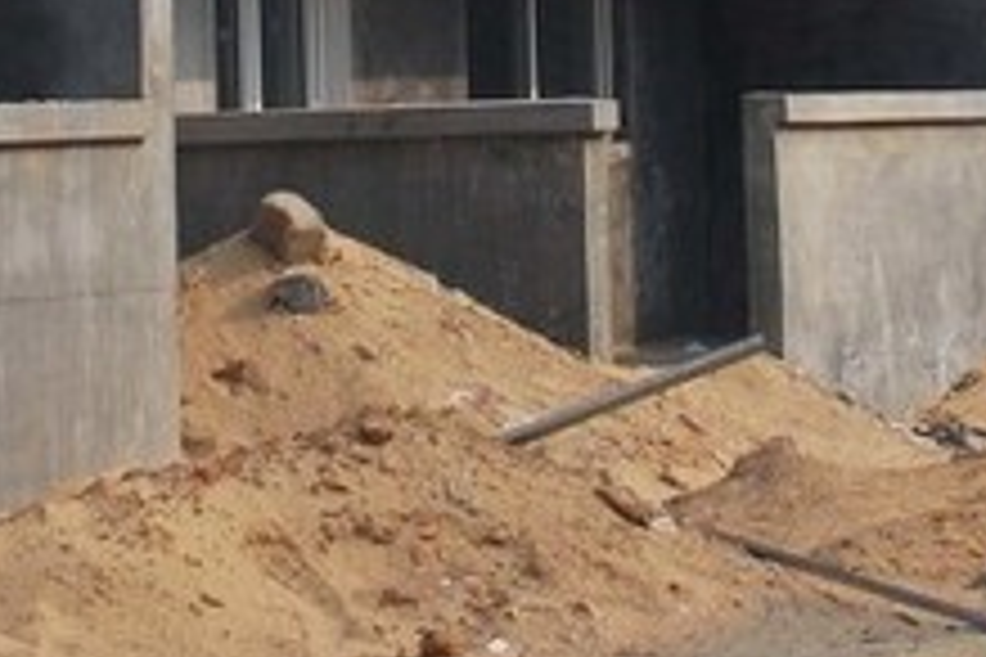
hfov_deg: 6.6
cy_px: -632
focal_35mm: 313
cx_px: 585
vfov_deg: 4.3
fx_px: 8572
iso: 100
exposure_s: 1/200
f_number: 7.1
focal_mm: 38
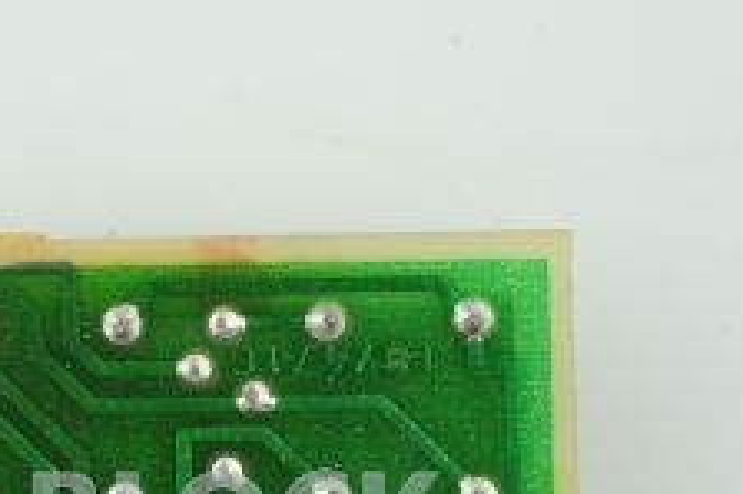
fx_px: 6620
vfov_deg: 4.3
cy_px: 552
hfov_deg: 6.4
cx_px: 116
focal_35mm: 321
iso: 1600
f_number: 13
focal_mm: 120
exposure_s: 1/125
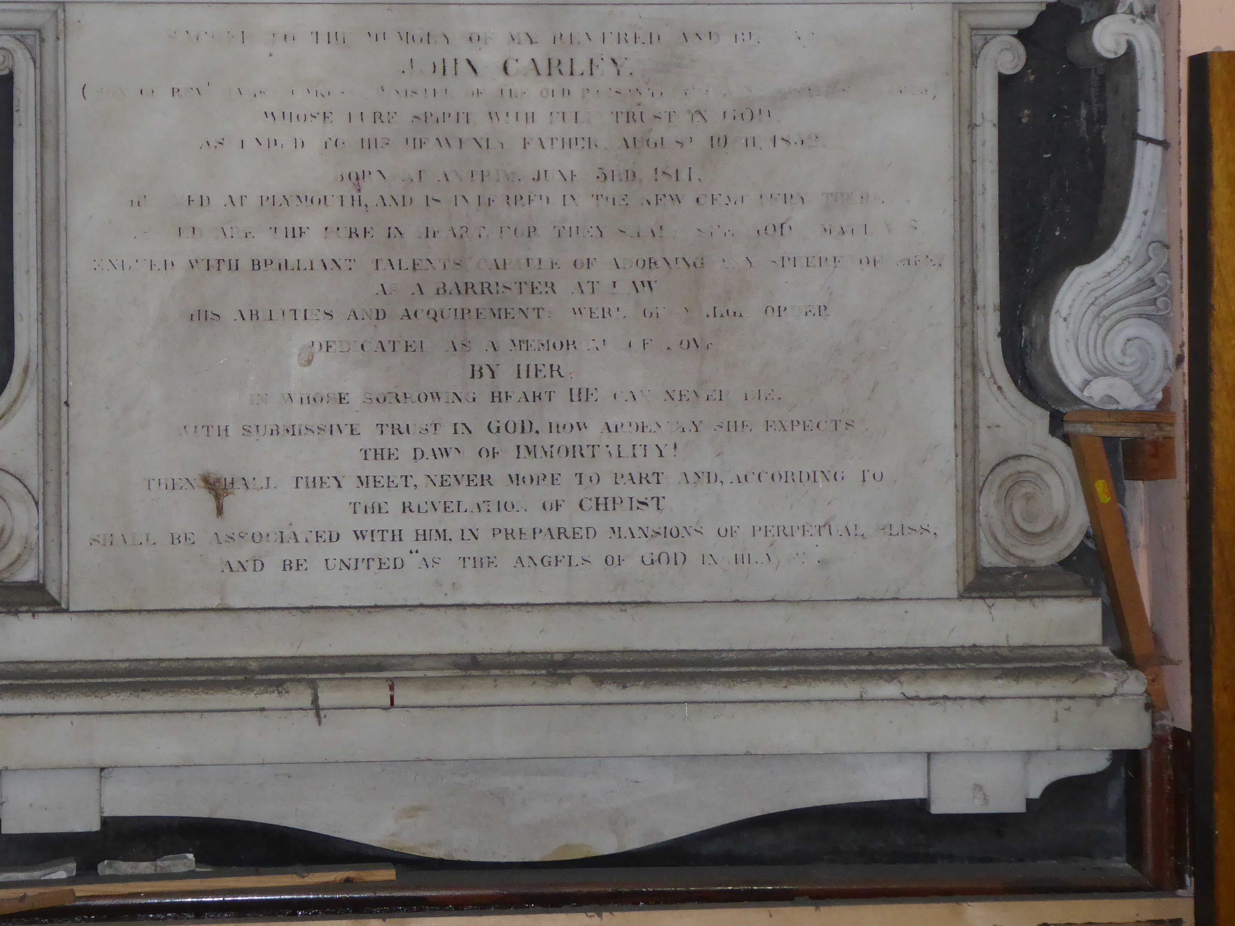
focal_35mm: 94
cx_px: 500
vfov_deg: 15.7
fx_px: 3354
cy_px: 384
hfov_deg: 20.8
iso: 400
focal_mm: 12.5
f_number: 4.5
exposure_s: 1/60
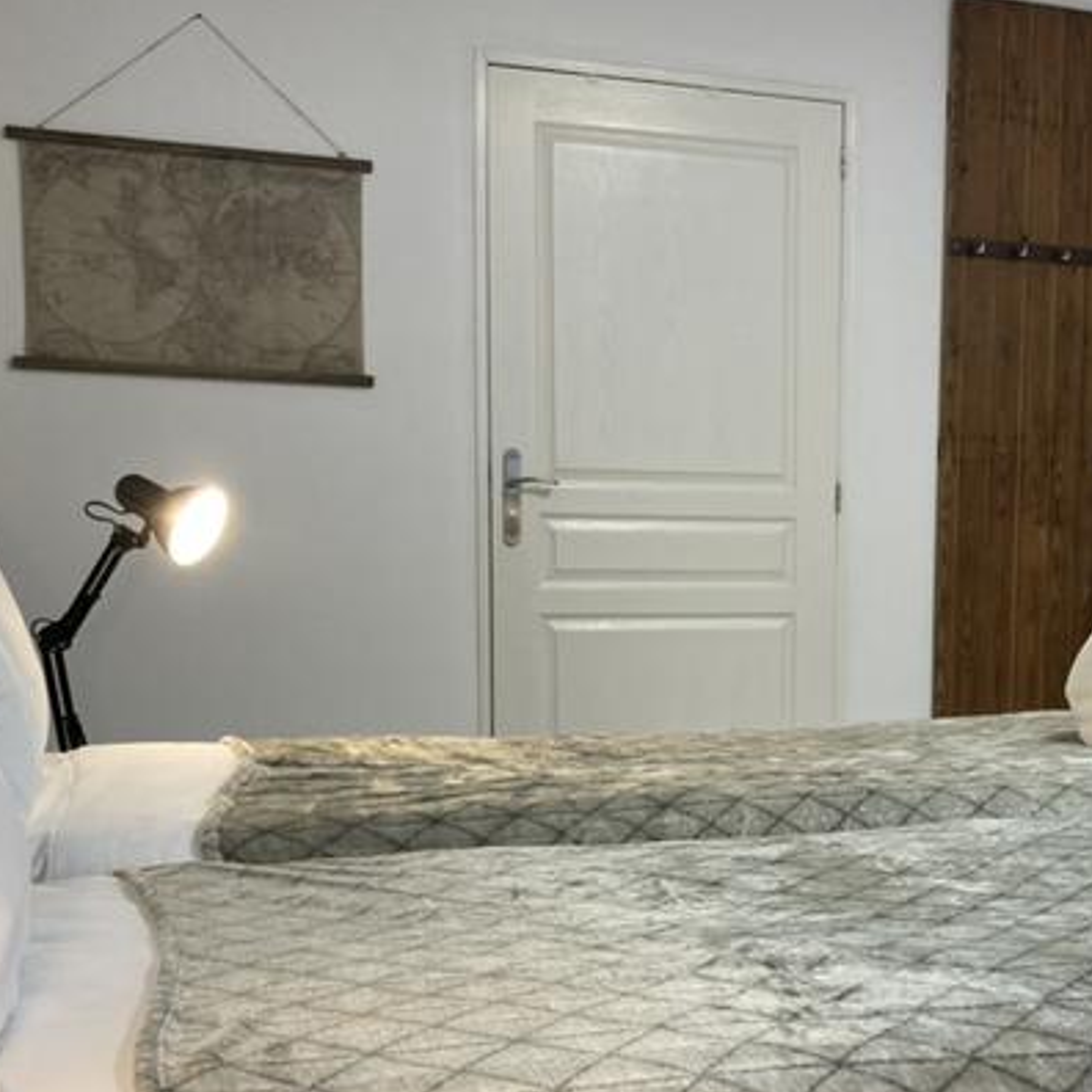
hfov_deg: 33.4
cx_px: 819
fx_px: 1785
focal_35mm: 50
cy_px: 753
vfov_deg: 33.6
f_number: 1.8
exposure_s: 1/50
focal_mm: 3.99
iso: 80
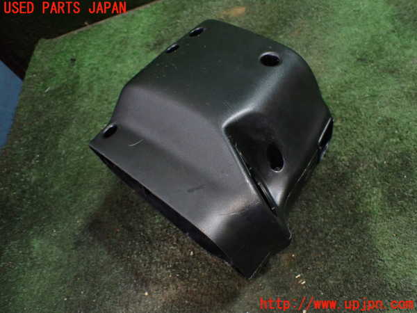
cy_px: 156
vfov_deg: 46.8
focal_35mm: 30
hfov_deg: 60.0
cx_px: 208
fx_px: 361
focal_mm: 5.4
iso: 800
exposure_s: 1/100
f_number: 2.3
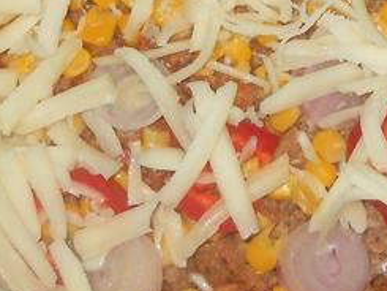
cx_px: 378
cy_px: -161
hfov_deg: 14.5
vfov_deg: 10.6
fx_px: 1499
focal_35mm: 134
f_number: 3.1
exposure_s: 1/30
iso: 80
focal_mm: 6.72
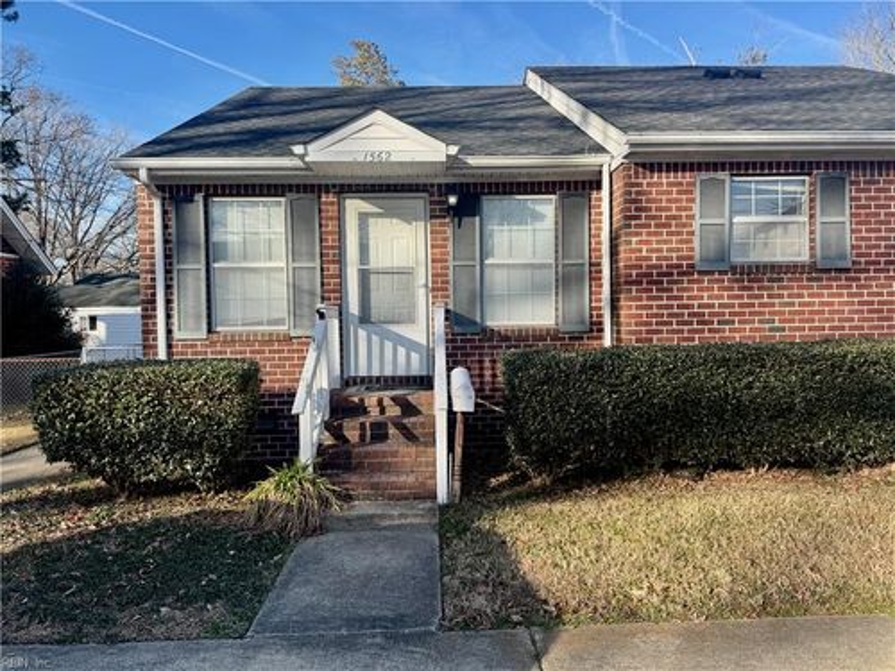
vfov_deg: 56.8
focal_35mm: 24
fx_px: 621
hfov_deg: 71.6
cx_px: 448
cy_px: 336
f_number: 1.78
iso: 80
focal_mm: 6.76
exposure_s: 1/2331
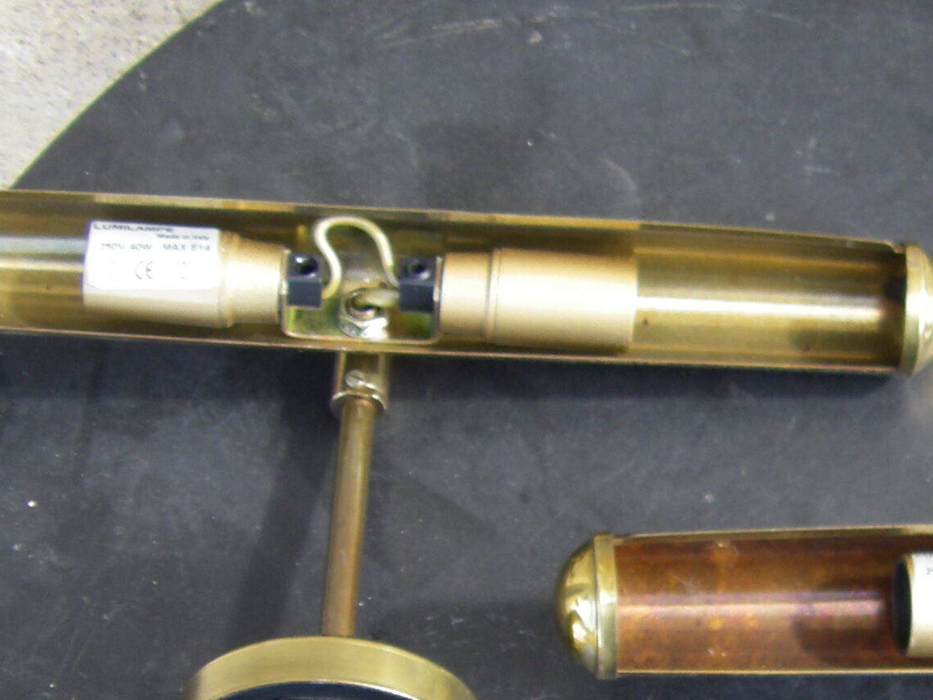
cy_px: 559
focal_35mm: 108
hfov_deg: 17.9
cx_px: 848
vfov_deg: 13.6
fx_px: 2911
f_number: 3.5
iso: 64
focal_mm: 6.3
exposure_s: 1/50
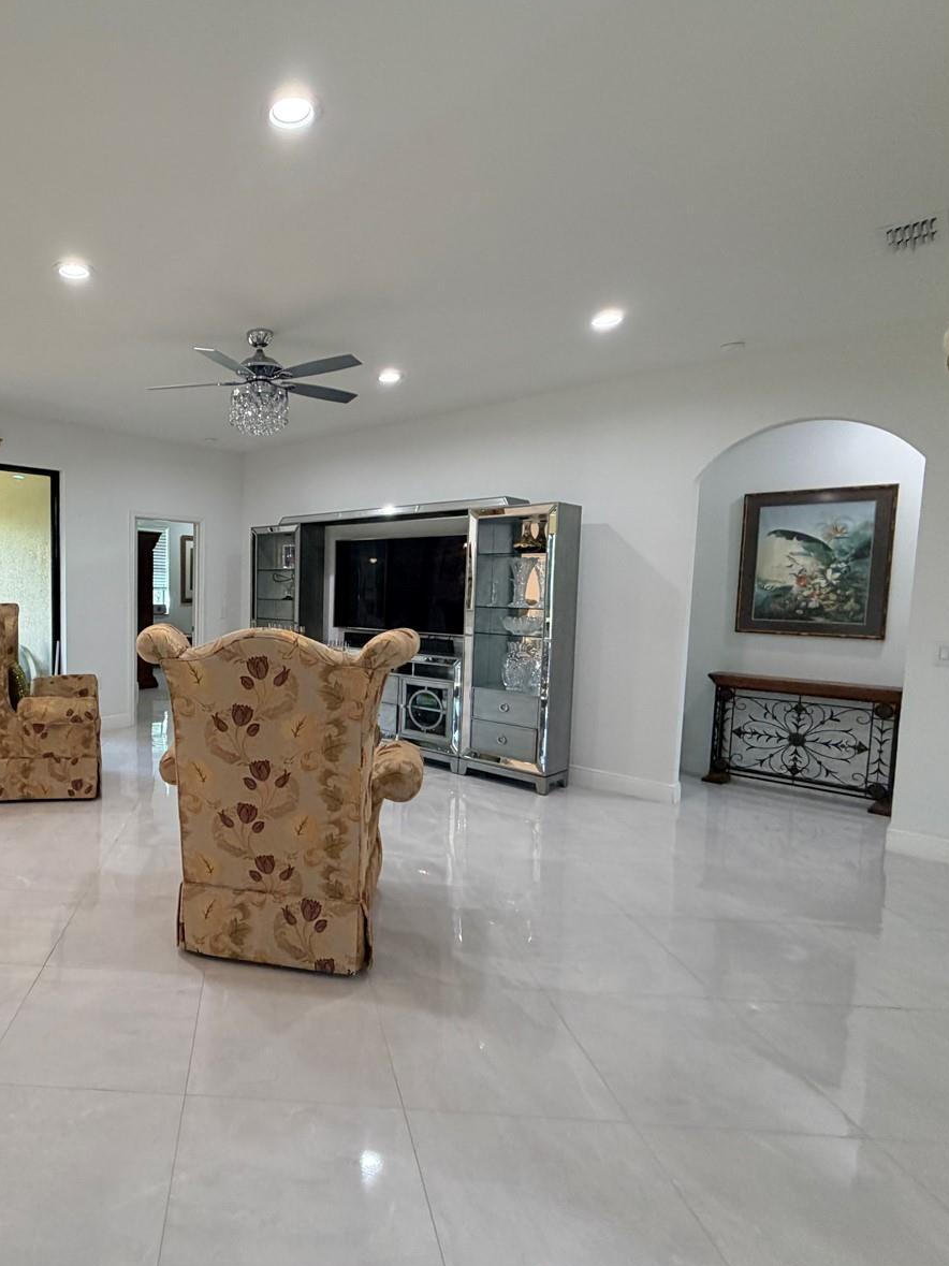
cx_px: 222
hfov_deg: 64.0
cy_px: 635
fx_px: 695
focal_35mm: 19
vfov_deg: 84.7
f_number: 2.2
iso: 250
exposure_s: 1/120
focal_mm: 2.22
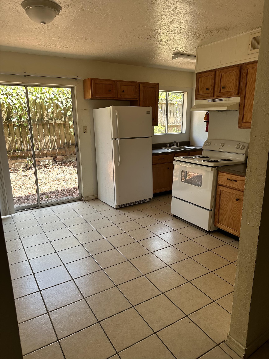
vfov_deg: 71.6
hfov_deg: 56.8
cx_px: 134
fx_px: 249
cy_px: 180
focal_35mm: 24
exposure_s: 1/162
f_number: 1.78
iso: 100
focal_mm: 6.86
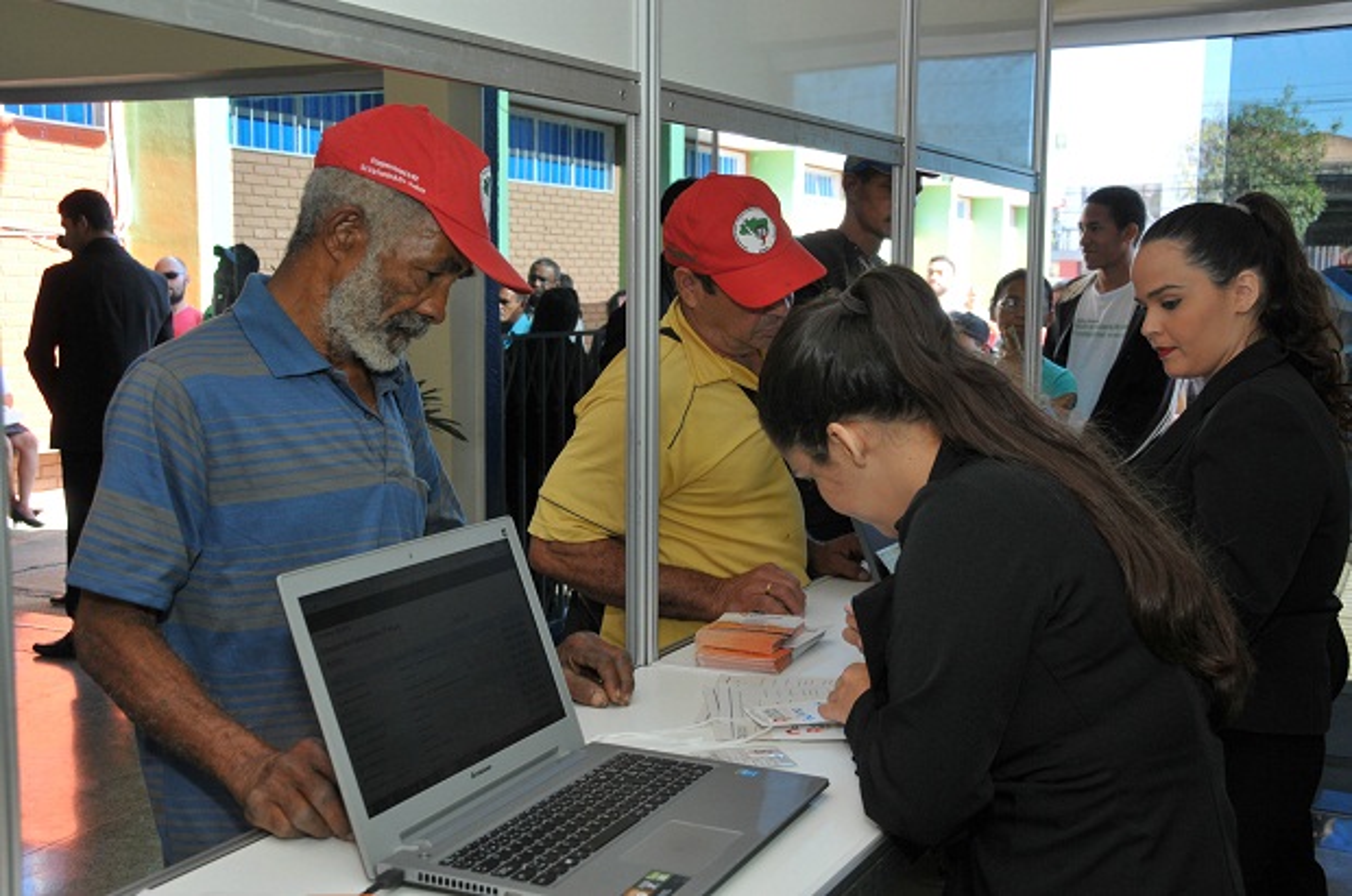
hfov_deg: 46.5
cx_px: 676
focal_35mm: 42
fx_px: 1574
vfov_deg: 31.8
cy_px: 448
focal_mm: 28
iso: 320
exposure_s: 1/100
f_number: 6.3
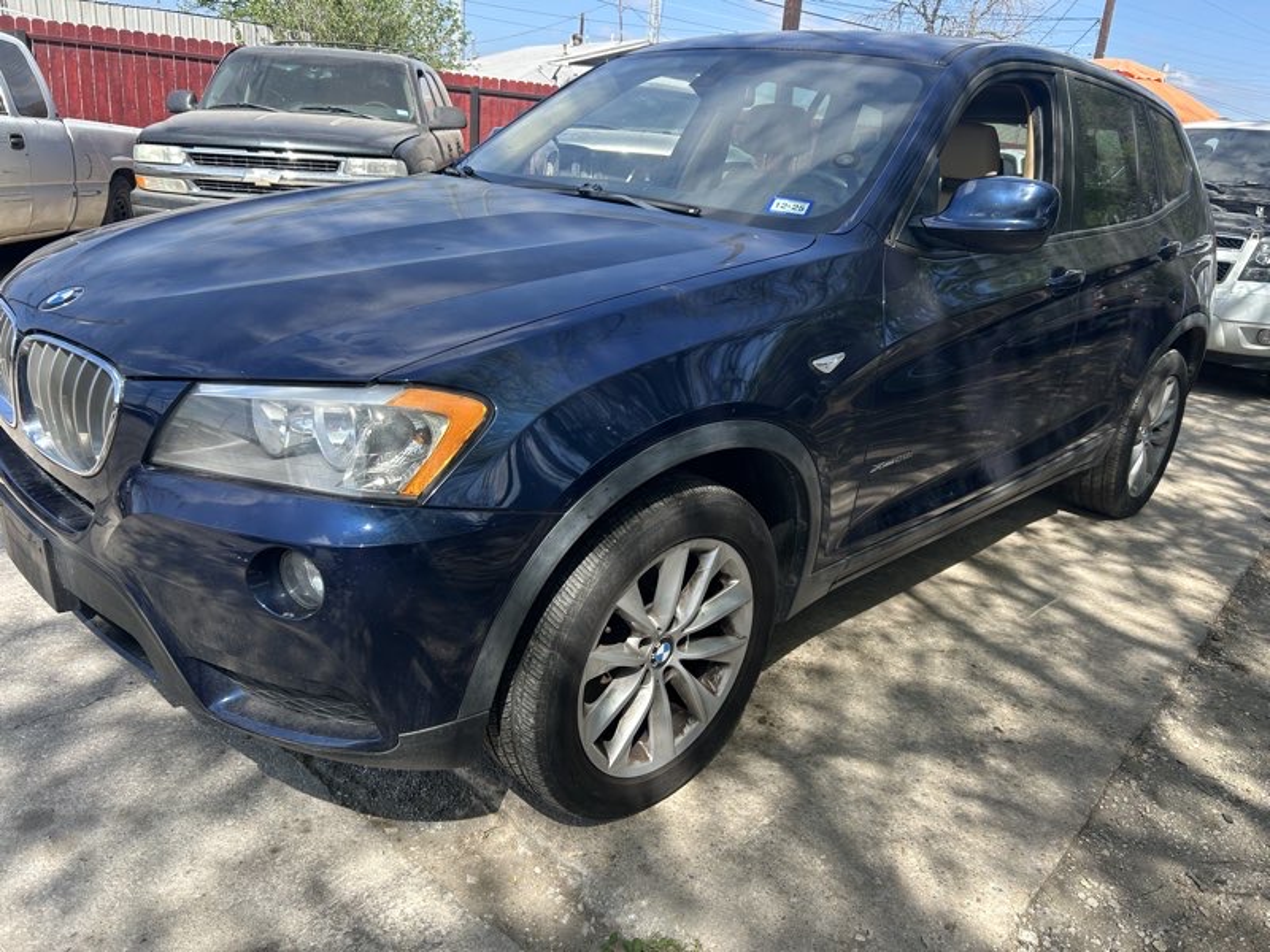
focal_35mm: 26
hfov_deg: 67.3
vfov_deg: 53.1
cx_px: 635
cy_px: 476
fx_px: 954
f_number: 1.5
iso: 50
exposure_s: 1/1377
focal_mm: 5.7
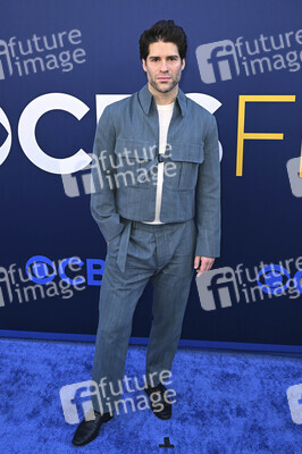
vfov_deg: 48.5
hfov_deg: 33.3
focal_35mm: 40
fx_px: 504
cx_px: 151
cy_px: 227
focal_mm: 40
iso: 400
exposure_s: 1/200
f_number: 5.6
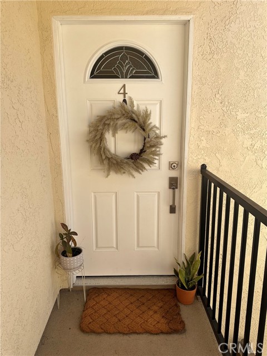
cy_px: 178
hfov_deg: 56.8
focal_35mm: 24
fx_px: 247
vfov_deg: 71.6
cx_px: 134
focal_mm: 6.86
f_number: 1.78
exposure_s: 1/1812
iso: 80
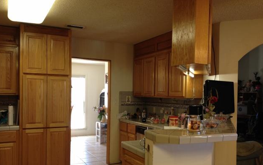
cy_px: 100
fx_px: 272
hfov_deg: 51.5
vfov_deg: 33.5
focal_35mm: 38
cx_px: 130
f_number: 2.4
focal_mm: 4.28
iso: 64
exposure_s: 1/20
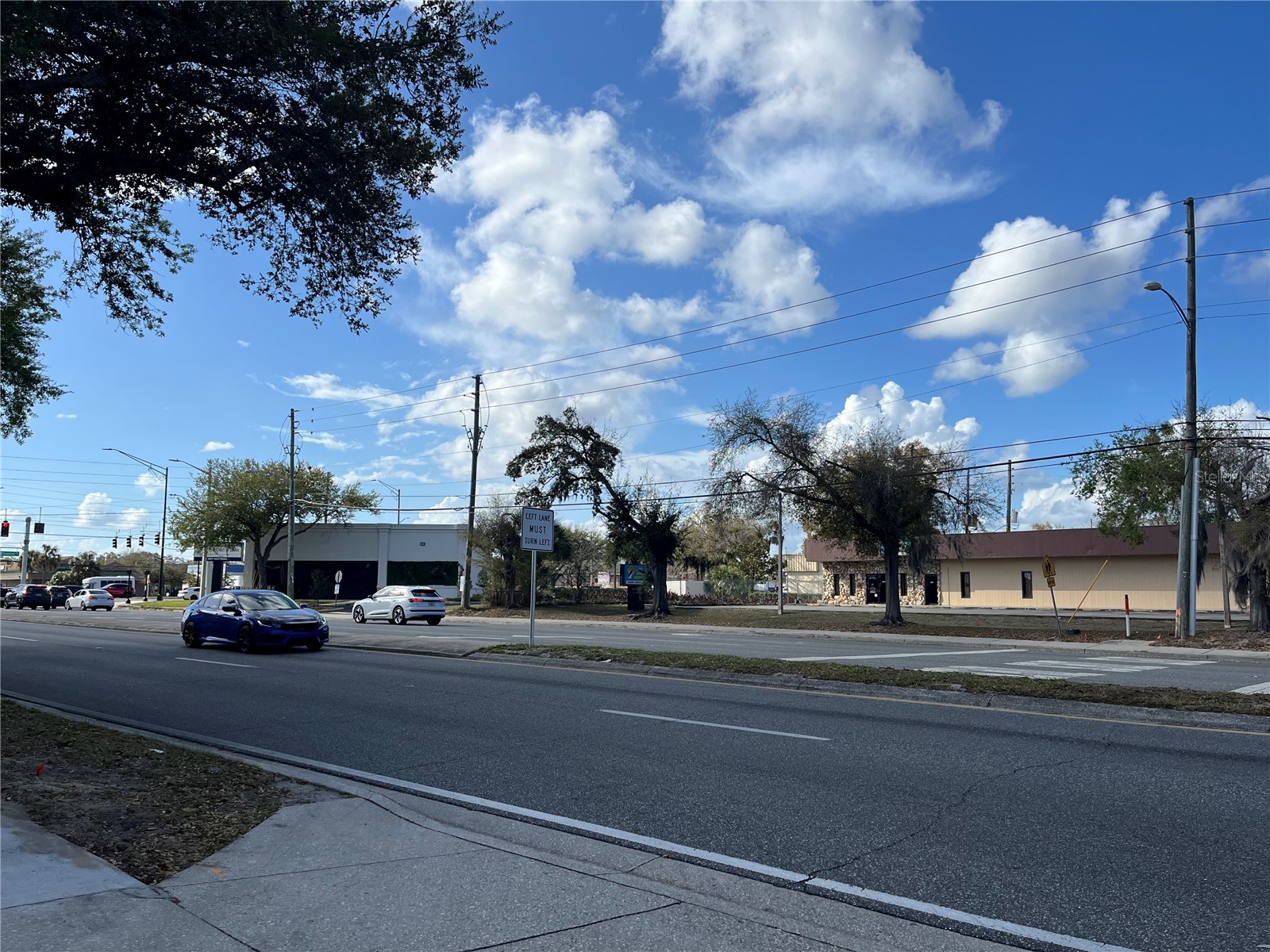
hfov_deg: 67.3
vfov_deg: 53.1
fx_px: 954
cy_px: 476
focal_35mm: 26
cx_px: 635
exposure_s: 1/5319
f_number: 1.6
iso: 50
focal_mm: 5.1
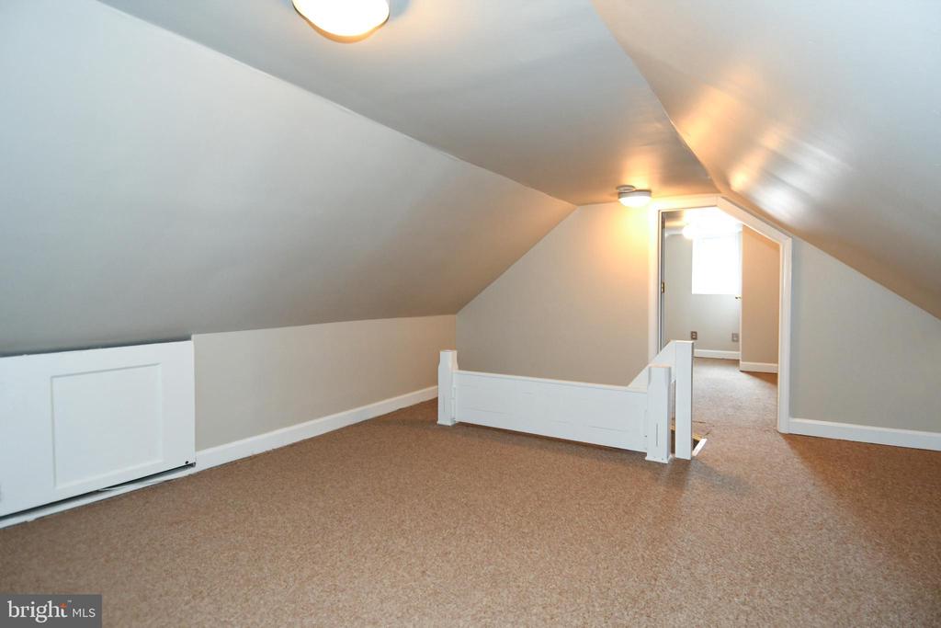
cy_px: 314
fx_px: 471
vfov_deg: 67.4
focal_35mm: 18
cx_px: 470
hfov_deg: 90.0
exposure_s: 1/60
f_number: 4
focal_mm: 12
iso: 1250
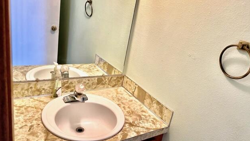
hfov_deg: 66.0
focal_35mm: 29
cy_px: 70
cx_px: 124
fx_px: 192
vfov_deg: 40.2
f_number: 1.5
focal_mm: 5.7
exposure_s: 1/60
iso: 160
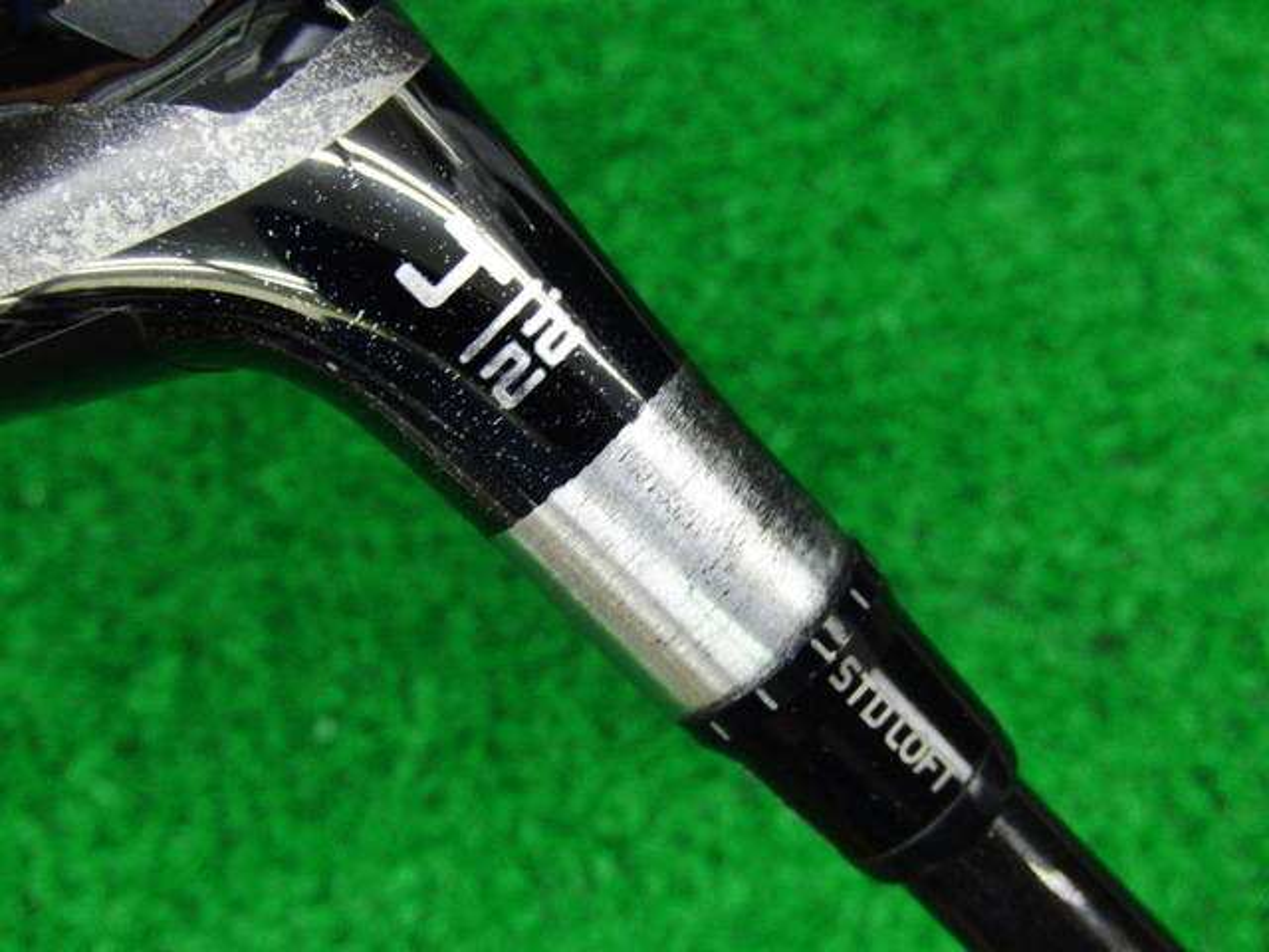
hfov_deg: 50.1
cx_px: 634
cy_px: 476
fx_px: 1356
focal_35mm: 37
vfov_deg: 38.7
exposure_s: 1/30
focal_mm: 6.42
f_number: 3.6
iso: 400
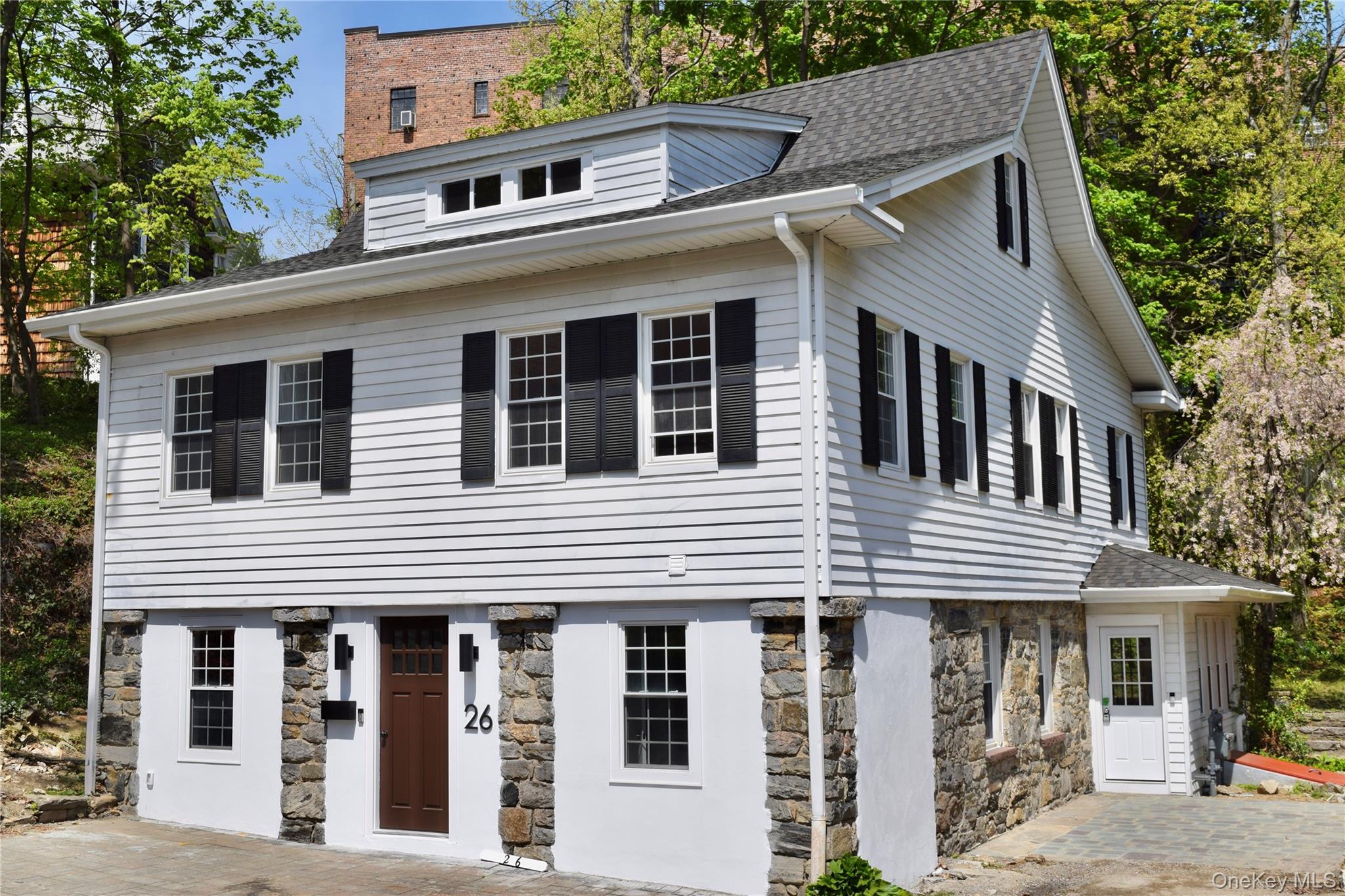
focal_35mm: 40
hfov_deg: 47.9
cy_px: 448
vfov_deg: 33.0
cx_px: 672
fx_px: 1513
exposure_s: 1/500
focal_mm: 27
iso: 200
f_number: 11
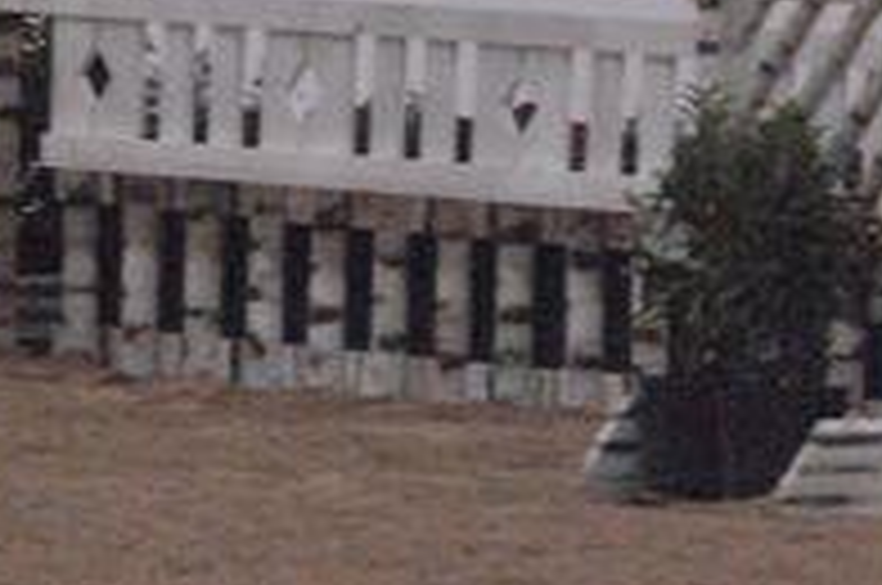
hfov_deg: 2.1
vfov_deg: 1.4
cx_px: 369
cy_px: -299
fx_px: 23946
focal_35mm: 979
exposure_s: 1/320
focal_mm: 200
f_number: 2.8
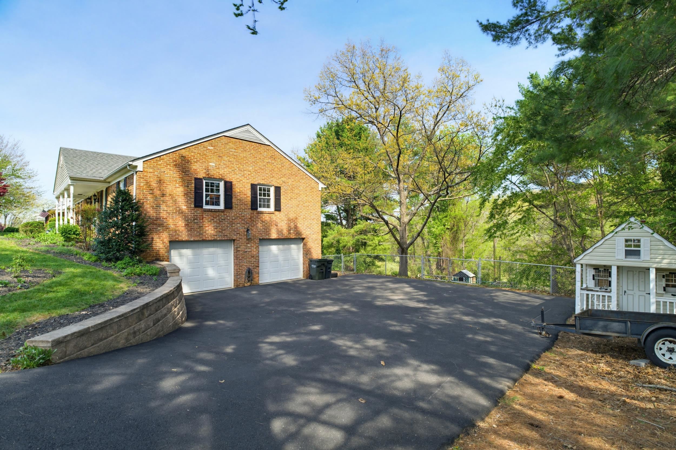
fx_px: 319
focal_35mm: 17
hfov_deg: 93.3
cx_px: 338
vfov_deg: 70.4
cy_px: 225
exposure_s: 1/125
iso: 500
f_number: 5.6
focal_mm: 17
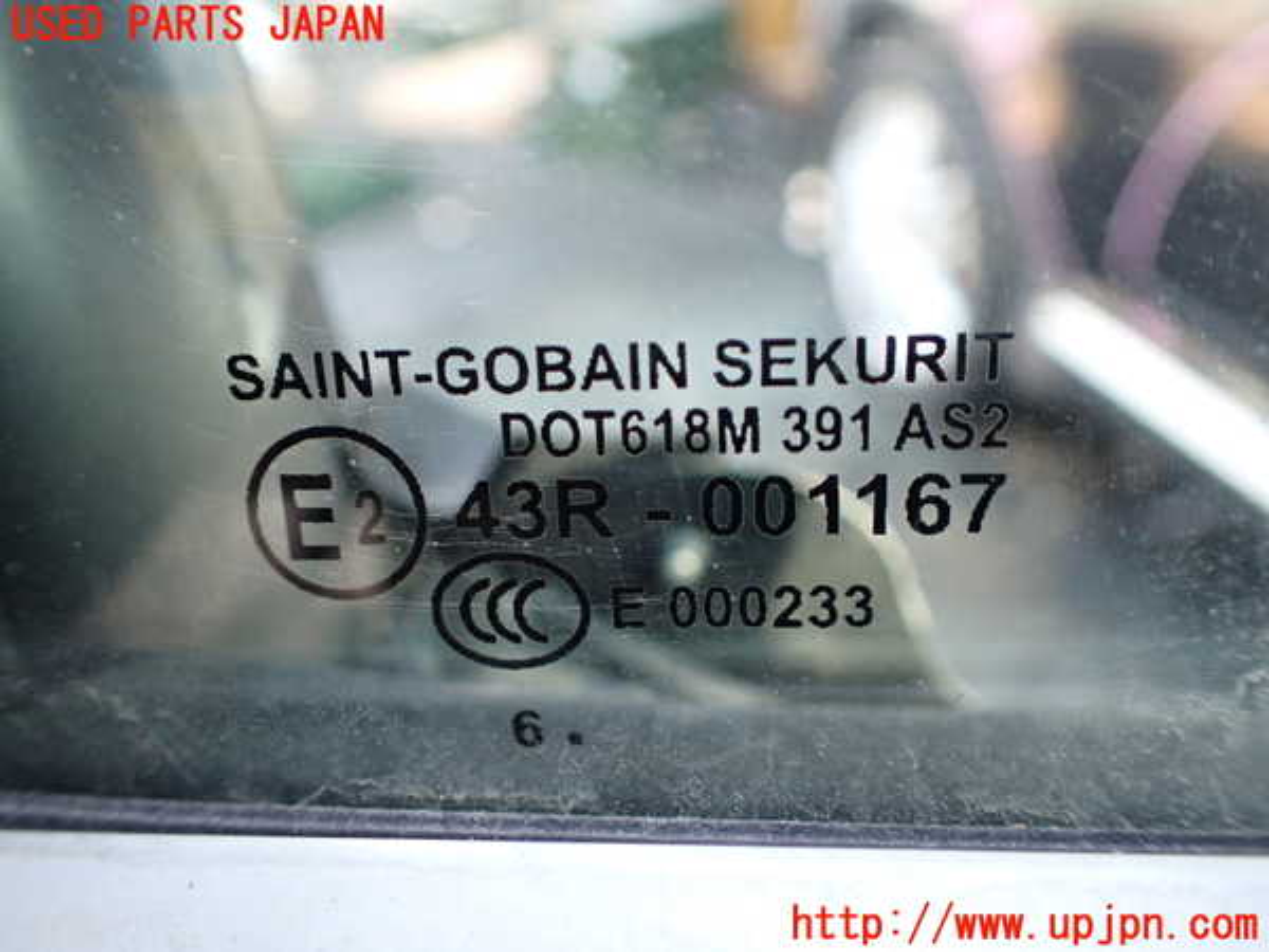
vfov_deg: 46.8
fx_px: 1100
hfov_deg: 60.0
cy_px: 476
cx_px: 634
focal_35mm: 30
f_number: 2.3
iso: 250
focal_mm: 5.4
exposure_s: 1/125
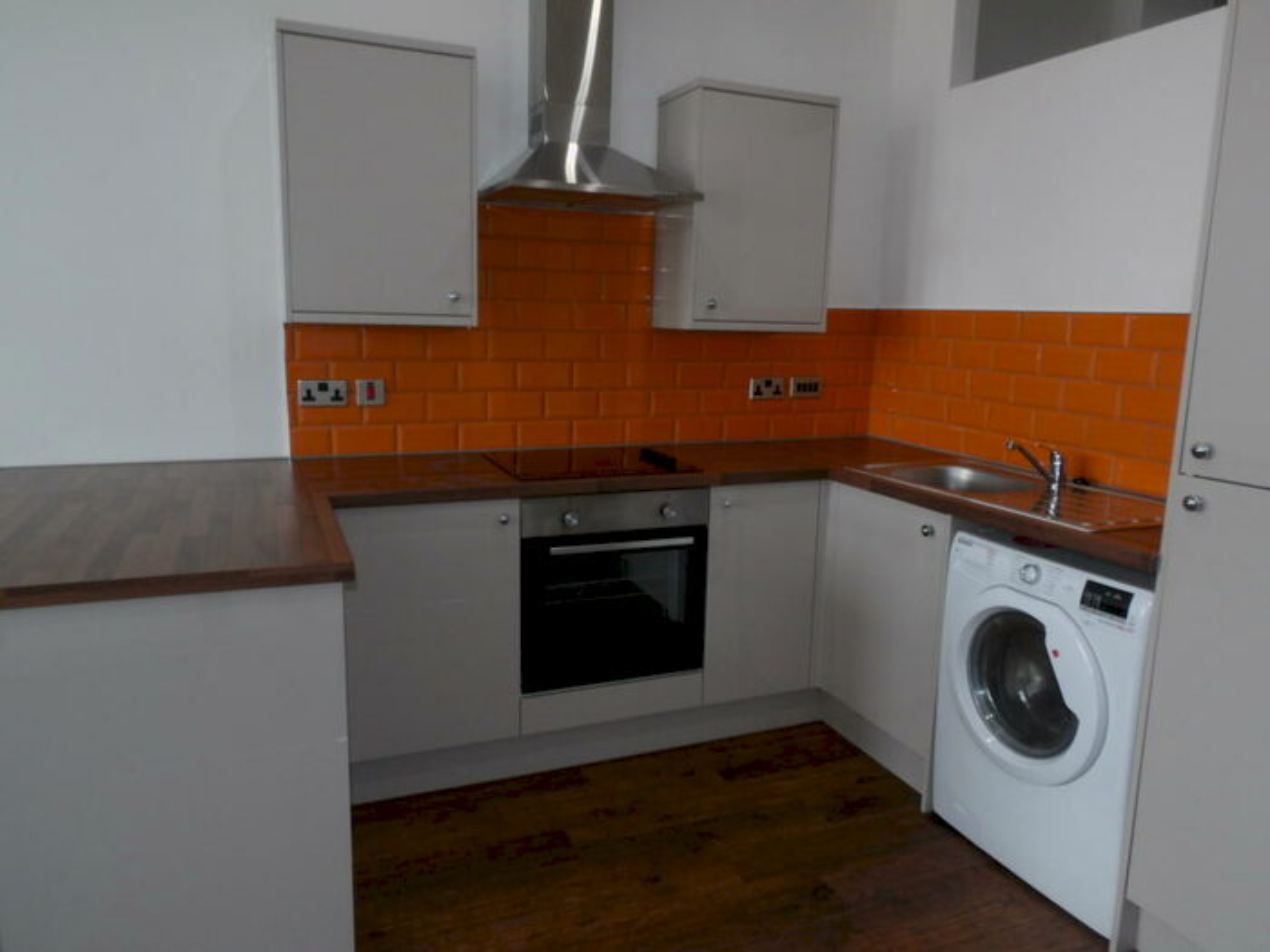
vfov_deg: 56.8
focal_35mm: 24
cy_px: 476
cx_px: 635
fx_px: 881
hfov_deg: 71.6
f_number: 4.1
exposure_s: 1/15
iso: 200
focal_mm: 4.3
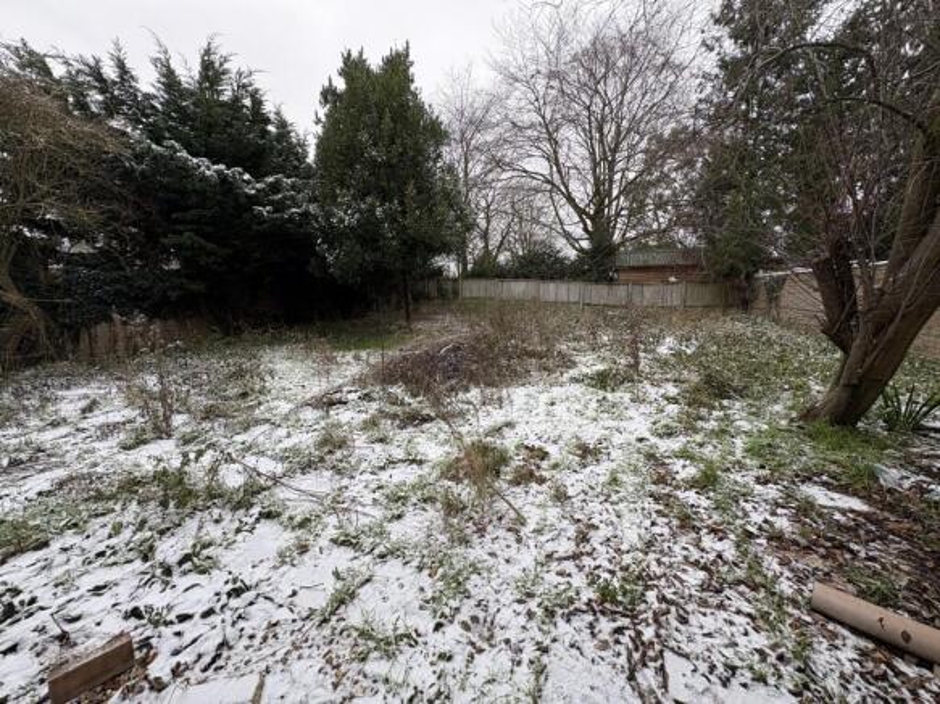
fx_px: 380
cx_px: 470
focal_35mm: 14
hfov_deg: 102.1
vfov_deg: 85.7
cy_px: 352
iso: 40
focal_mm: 2.22
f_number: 2.2
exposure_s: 1/165
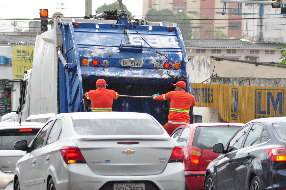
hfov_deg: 6.9
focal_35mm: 300
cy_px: 95
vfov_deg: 4.6
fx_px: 2380
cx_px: 143
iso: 400
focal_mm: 200
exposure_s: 1/320
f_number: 8
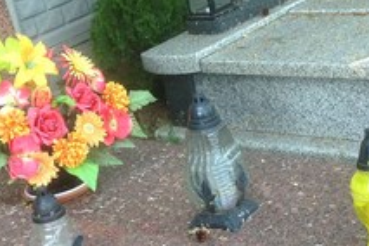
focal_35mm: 103
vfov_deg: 13.2
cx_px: 132
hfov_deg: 19.8
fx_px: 1056
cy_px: 220
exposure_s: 1/120
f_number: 2.4
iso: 50
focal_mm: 4.12
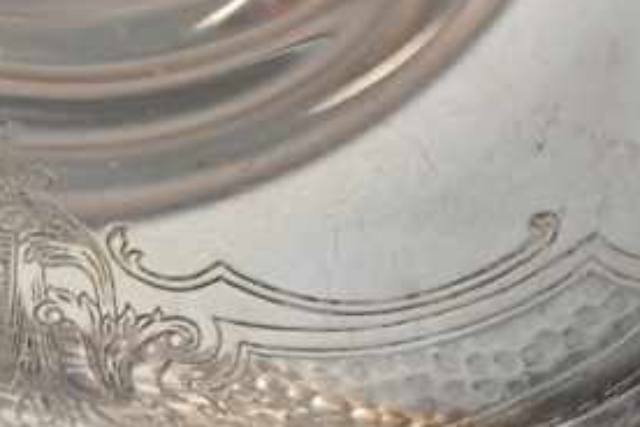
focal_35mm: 179
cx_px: -16
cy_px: 158
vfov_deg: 7.7
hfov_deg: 11.4
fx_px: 3183
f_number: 5.6
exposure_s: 1/125
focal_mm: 55
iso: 400
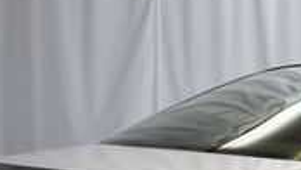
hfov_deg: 14.5
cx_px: 432
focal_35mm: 139
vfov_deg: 8.5
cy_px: 262
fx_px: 1110
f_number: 3.5
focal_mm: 18
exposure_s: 1/250
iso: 560
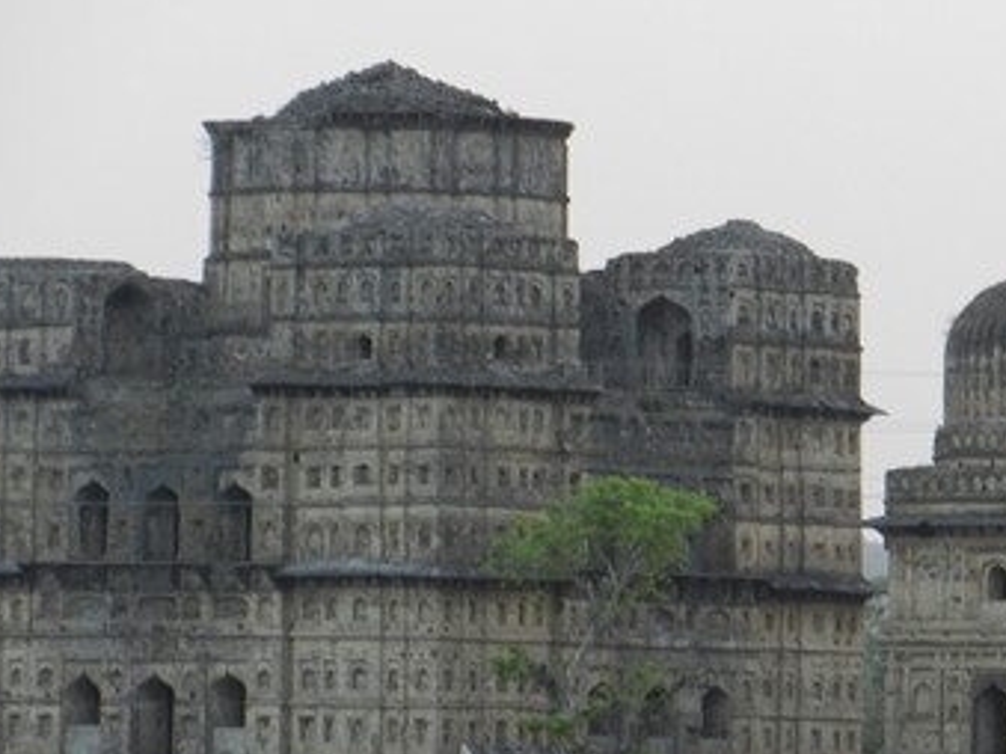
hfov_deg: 4.8
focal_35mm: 410
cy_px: 546
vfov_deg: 3.6
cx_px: 763
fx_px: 11911
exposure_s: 1/40
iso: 200
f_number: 5.3
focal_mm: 39.1
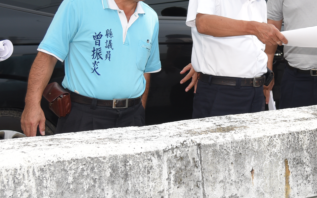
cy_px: 40
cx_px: 238
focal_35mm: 96
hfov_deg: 21.5
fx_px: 829
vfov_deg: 13.6
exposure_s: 1/2500
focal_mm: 38
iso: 320
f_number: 4
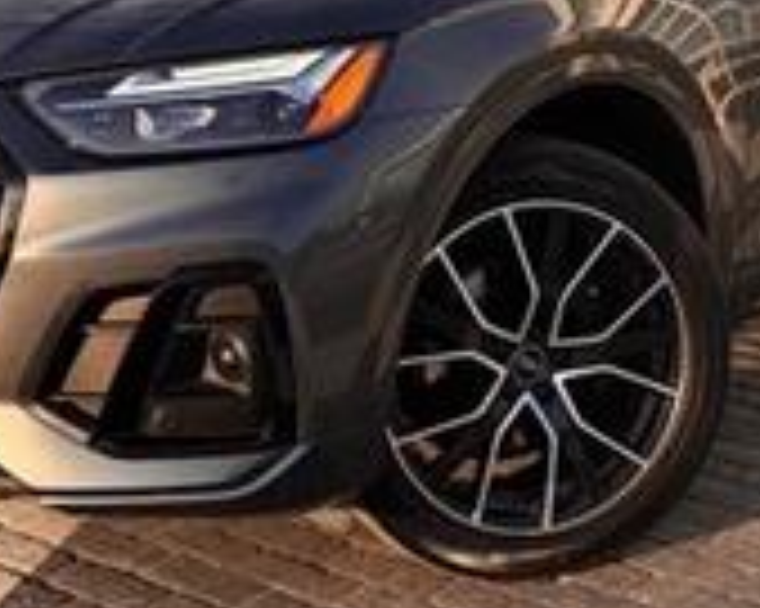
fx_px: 1574
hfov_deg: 27.1
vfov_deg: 21.7
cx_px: 346
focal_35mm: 70
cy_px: 162
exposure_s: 1/1818
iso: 80
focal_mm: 6.76
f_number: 1.78
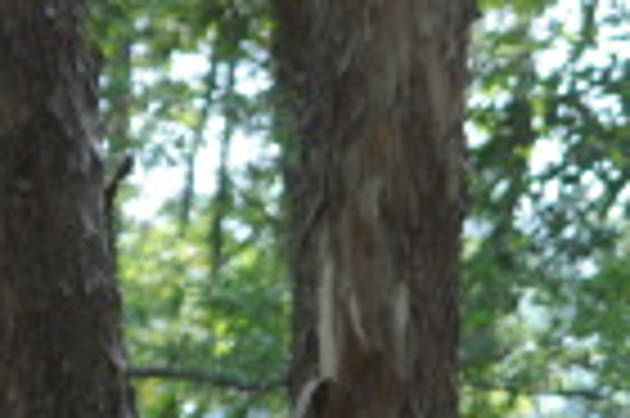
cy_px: 1214
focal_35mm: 307
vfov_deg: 4.3
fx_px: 5366
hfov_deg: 6.5
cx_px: 1386
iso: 200
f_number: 4
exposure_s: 1/200
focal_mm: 50
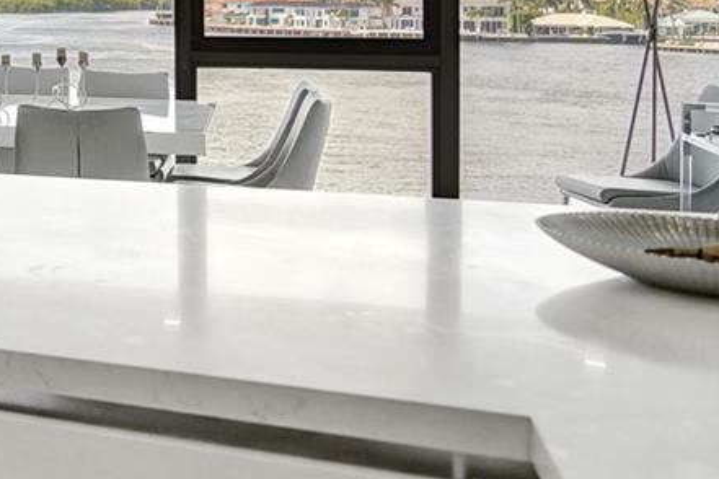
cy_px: 5
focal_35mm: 58
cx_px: -427
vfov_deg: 22.5
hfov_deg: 24.5
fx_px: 1158
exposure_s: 1/4000
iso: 800
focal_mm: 16
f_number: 2.8
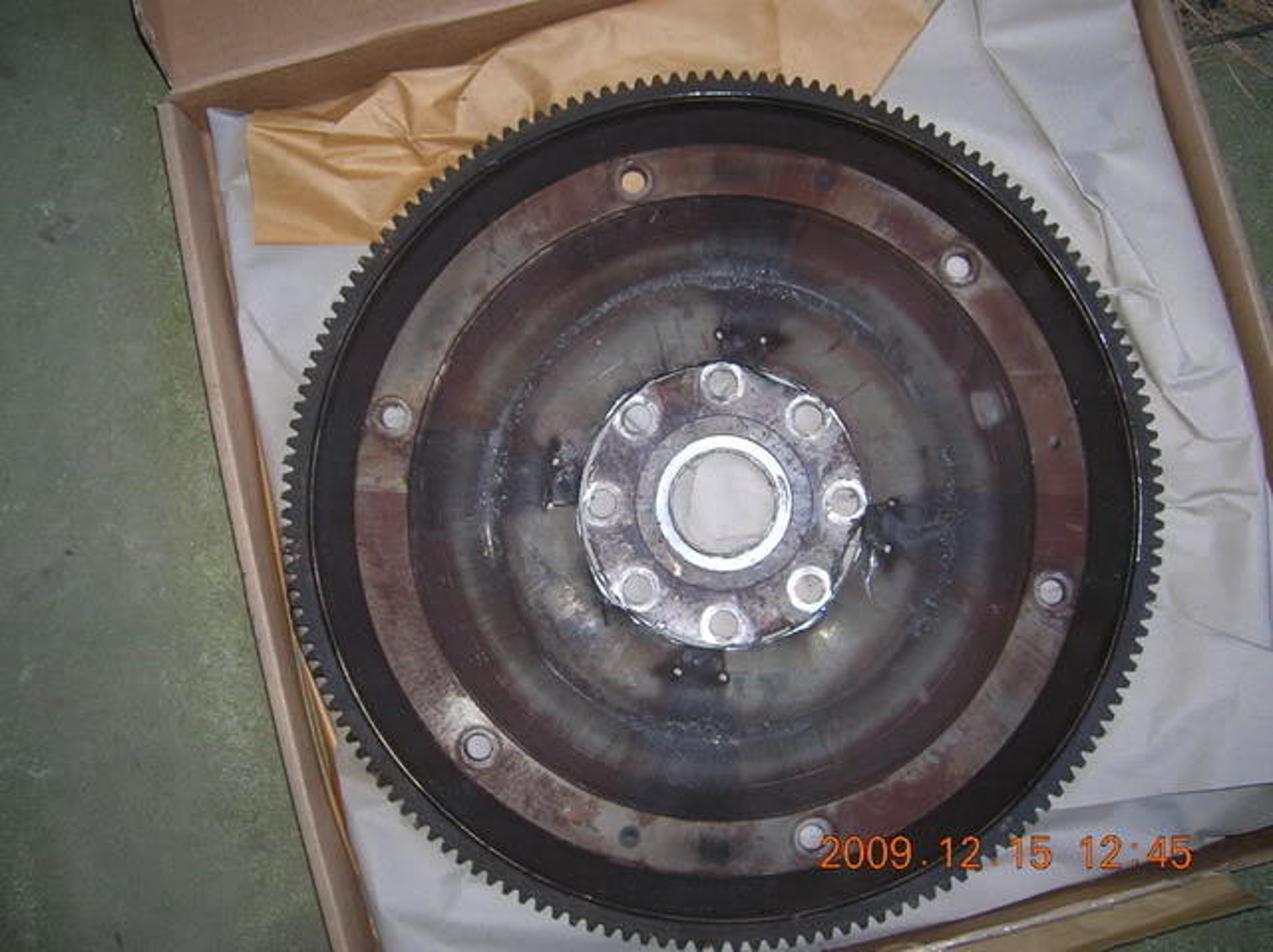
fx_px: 1249
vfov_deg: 41.7
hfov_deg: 54.0
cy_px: 476
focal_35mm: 34
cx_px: 636
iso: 50
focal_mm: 5.7
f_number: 2.9
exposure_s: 1/60.1
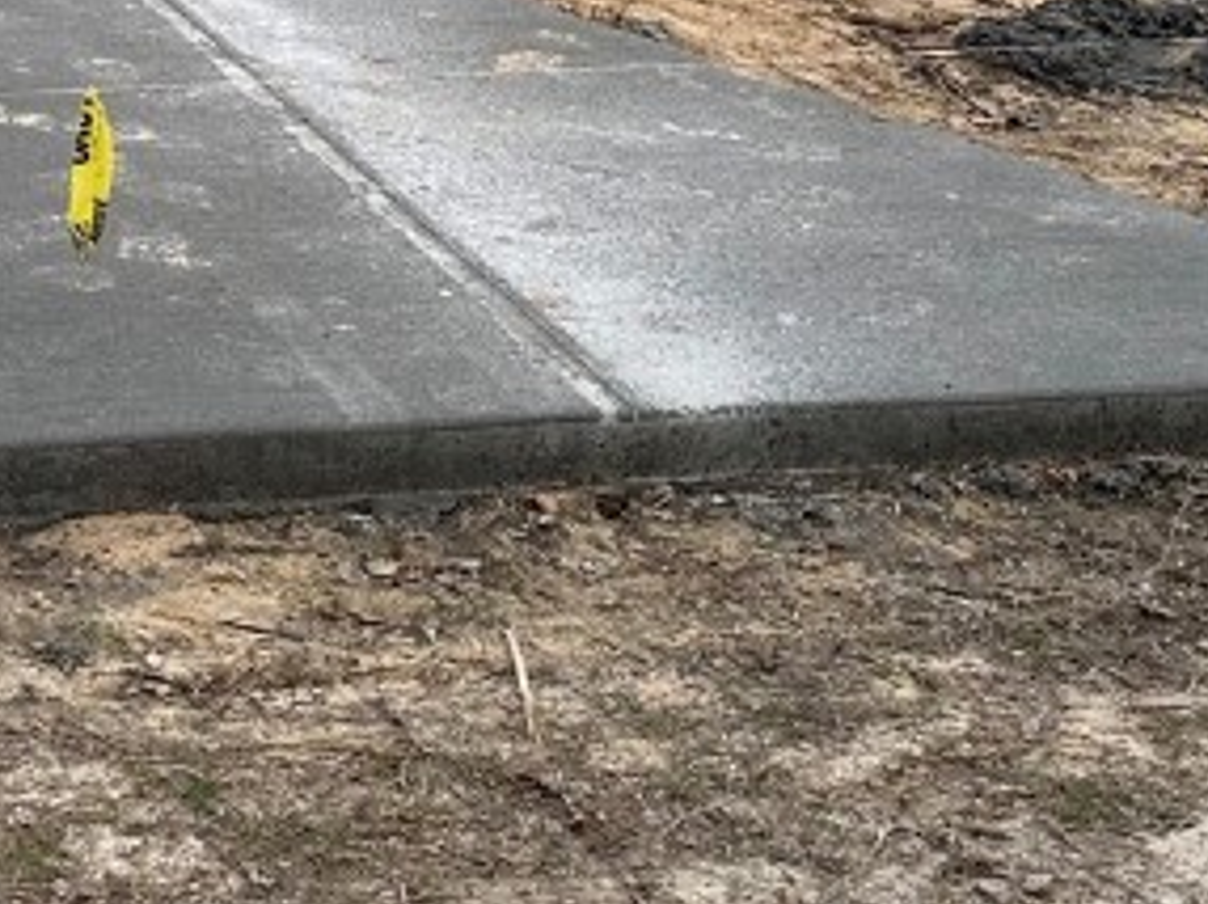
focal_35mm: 86
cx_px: -237
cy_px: -638
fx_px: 2999
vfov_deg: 15.2
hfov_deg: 21.2
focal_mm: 6.86
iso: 50
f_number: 1.78
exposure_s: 1/125
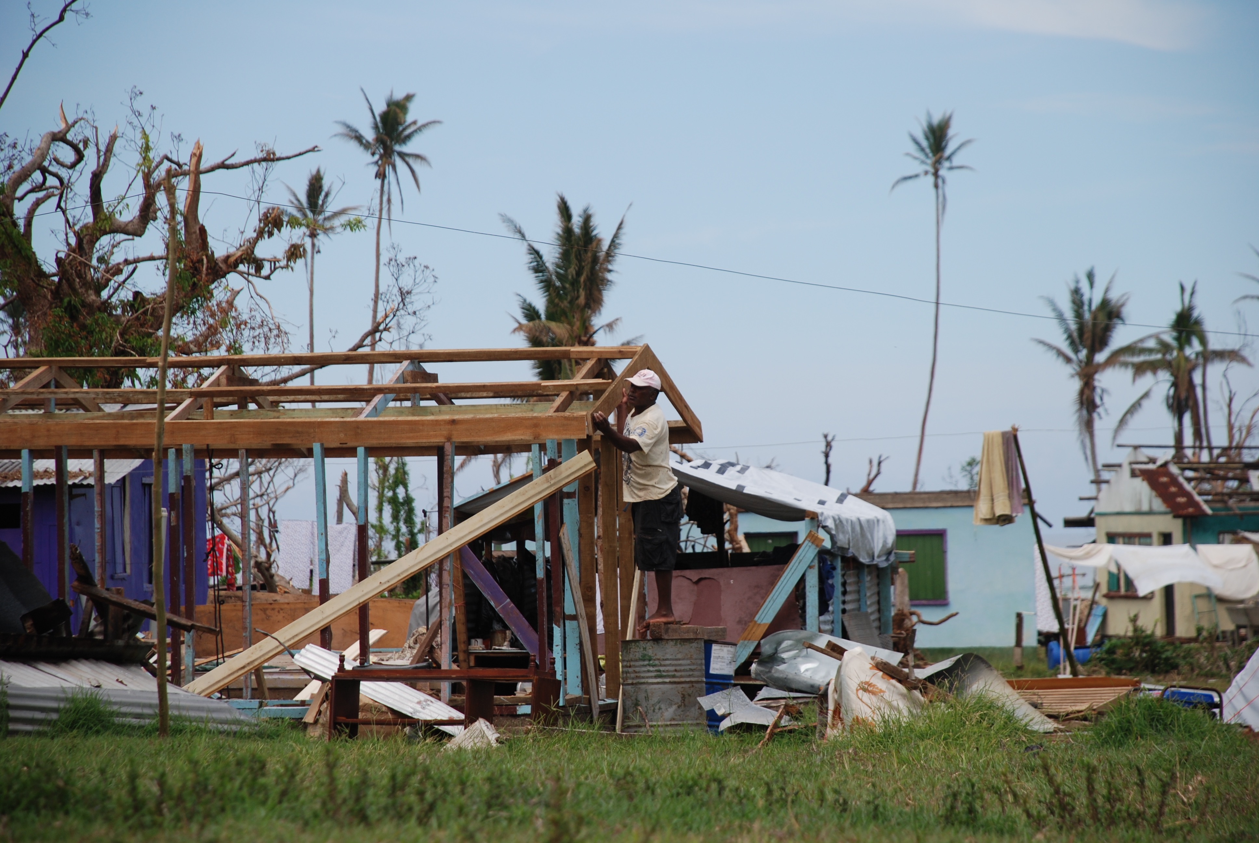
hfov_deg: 11.4
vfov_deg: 7.7
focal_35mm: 180
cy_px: 422
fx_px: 6303
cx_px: 630
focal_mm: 120
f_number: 5.6
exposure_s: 1/500
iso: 125
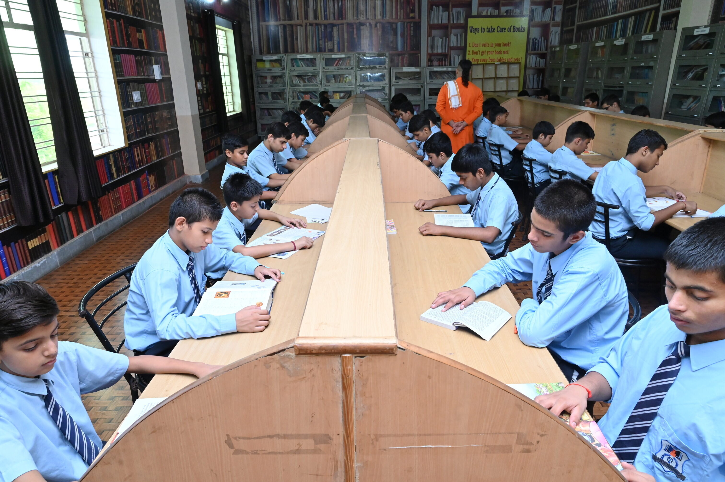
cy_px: 241
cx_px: 362
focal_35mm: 24
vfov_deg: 53.1
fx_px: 483
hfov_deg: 73.8
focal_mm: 24
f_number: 9
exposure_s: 1/160
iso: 4000
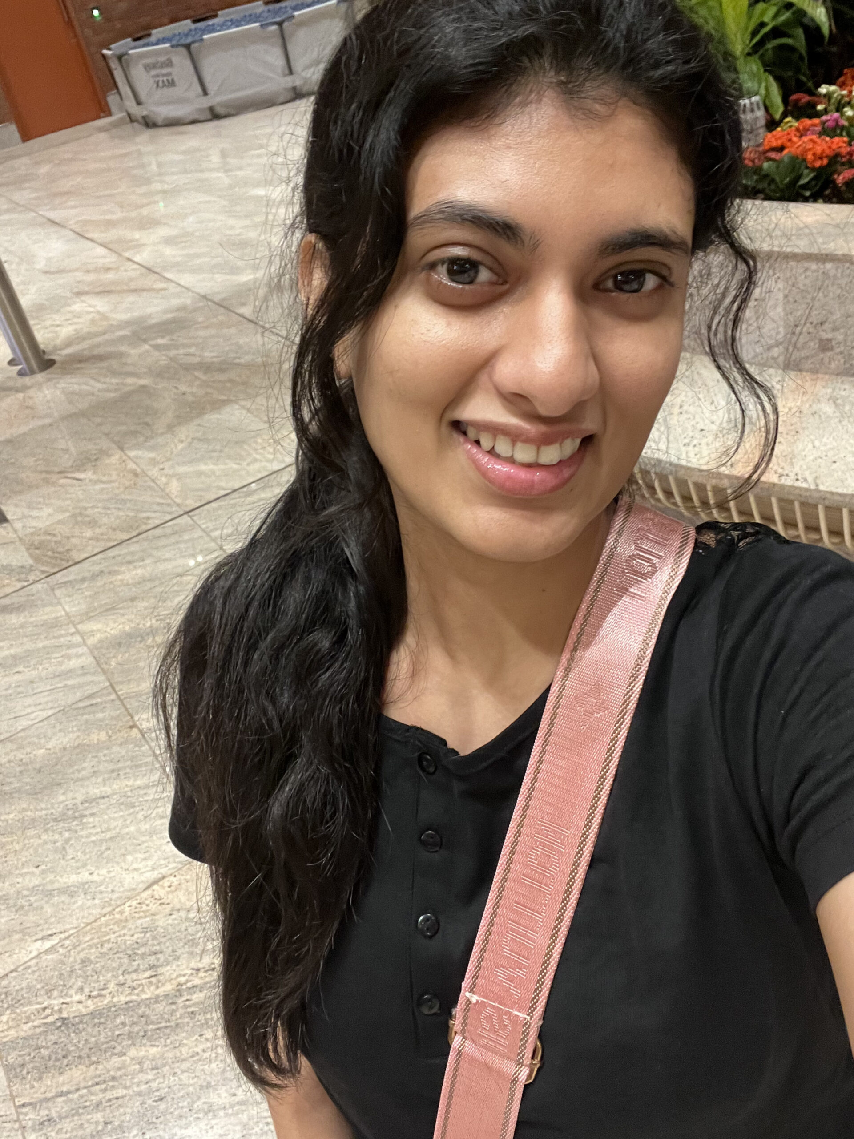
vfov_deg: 60.0
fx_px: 987
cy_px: 570
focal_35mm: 30
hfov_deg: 46.8
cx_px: 427
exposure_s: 1/36
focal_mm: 2.71
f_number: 2.2
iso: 320
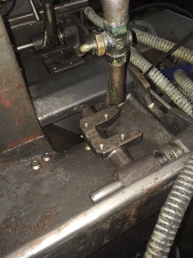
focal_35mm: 29
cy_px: 129
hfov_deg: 48.2
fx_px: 216
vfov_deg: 61.7
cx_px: 96
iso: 40
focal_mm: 4.15
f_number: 2.2
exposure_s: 1/16
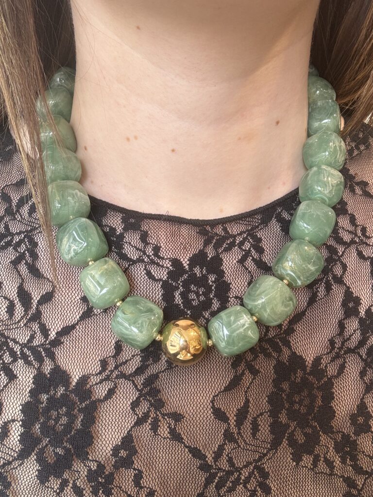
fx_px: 431
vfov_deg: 60.0
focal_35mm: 30
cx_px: 186
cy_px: 248
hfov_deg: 46.8
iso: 64
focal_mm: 2.69
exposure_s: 1/121
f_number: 1.9
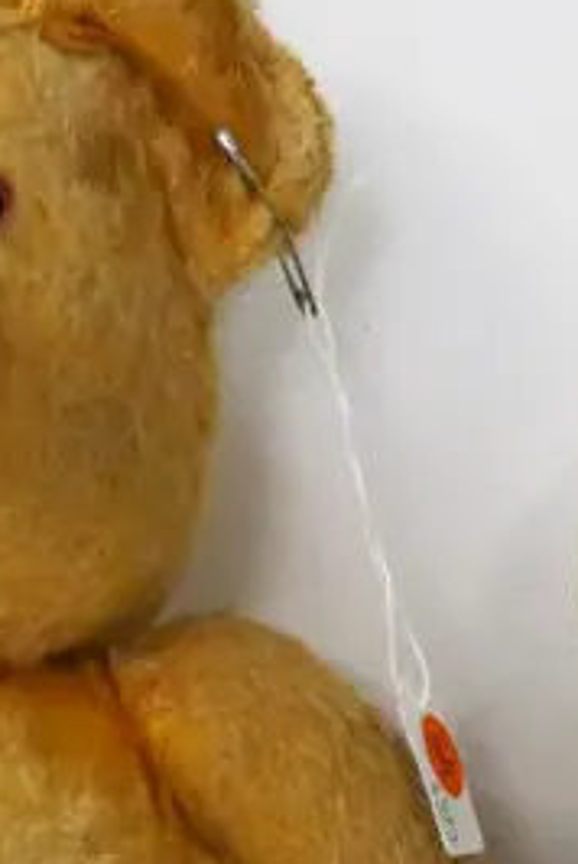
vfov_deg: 13.8
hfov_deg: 9.5
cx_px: 380
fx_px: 3459
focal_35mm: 144
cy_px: 1049
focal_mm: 18
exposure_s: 1/160
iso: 3200
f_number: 5.6
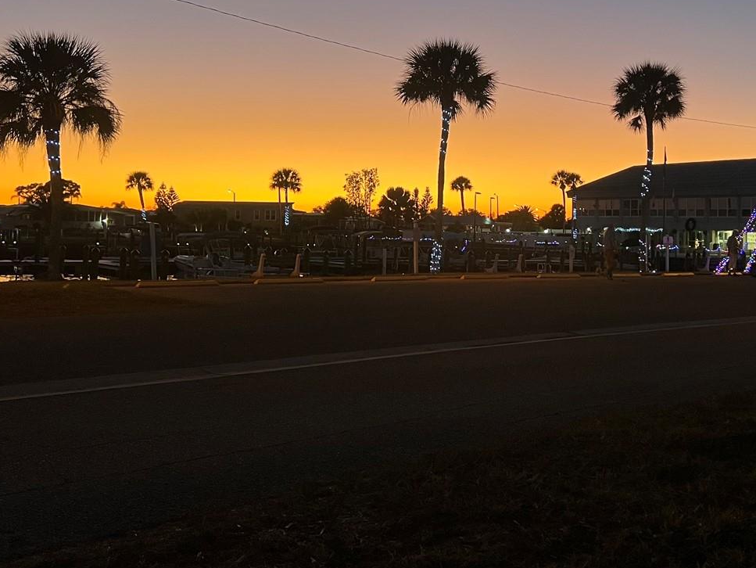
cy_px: 198
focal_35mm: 43
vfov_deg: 33.4
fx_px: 939
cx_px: 482
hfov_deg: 43.4
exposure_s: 1/60
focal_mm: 5.7
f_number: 1.5
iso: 200
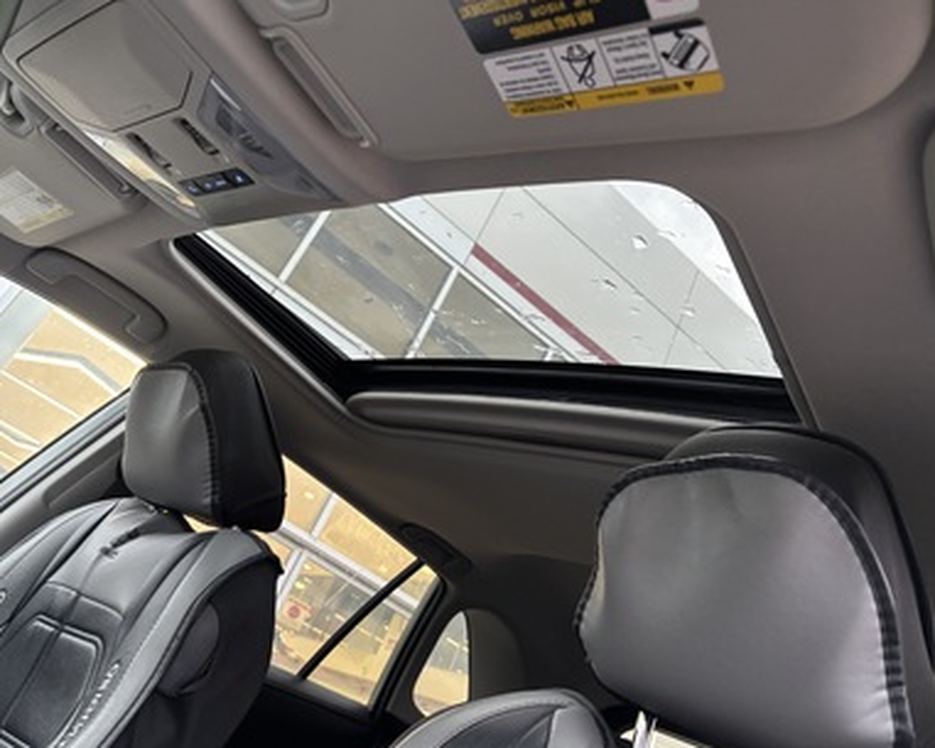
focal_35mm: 28
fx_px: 775
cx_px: 437
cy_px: 379
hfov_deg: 62.1
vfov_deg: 51.5
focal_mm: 5.96
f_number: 1.6
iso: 500
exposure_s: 1/59
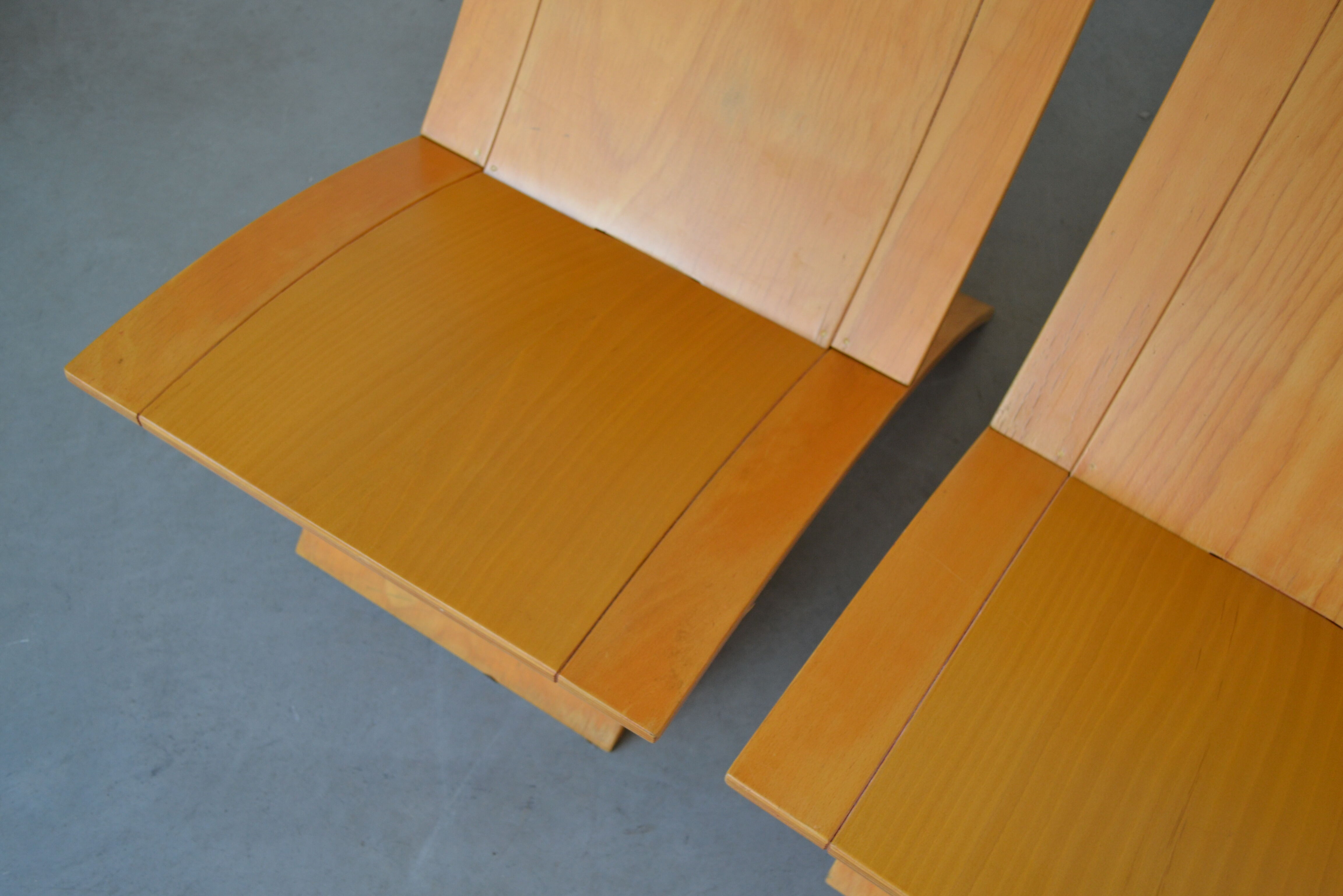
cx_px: 672
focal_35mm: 36
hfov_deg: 53.1
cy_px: 448
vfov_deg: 36.9
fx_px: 1343
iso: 400
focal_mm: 24
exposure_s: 1/60
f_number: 4
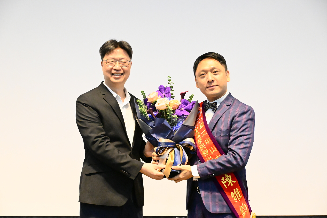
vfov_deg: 23.2
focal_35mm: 58
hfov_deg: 34.2
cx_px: 164
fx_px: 531
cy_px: 109
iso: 10000
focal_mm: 39
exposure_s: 1/500
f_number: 4.5
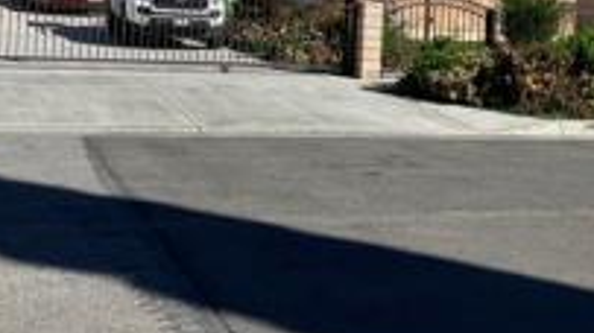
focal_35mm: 60
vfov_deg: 19.5
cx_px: 228
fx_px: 945
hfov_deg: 34.7
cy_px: 12
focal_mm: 3.99
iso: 32
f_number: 1.8
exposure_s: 1/2558
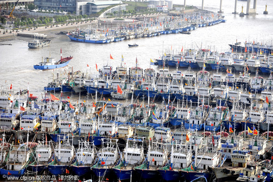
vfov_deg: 10.1
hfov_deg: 15.2
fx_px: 1023
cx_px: 136
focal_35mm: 135
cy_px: 91
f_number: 5.6
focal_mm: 135
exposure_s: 1/500
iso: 200
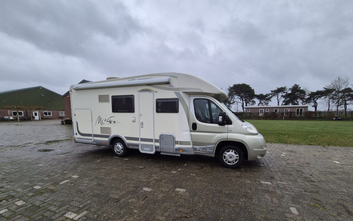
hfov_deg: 105.3
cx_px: 178
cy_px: 131
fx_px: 135
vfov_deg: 77.9
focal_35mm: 14
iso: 50
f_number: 2.2
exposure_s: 1/872
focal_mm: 2.2
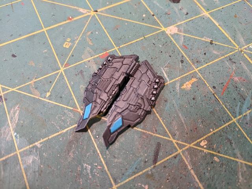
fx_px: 189
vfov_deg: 53.1
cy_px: 94
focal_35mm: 26
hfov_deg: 67.3
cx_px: 126
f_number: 2
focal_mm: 4.67
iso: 127
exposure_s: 1/120
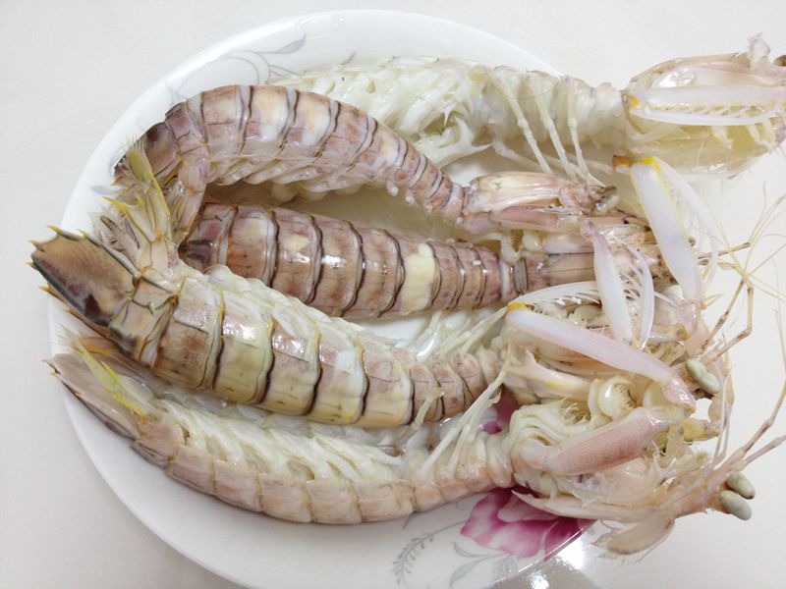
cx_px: 393
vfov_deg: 40.7
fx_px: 795
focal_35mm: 35
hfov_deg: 52.6
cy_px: 294
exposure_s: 1/20
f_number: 2.4
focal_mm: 4.28
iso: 125
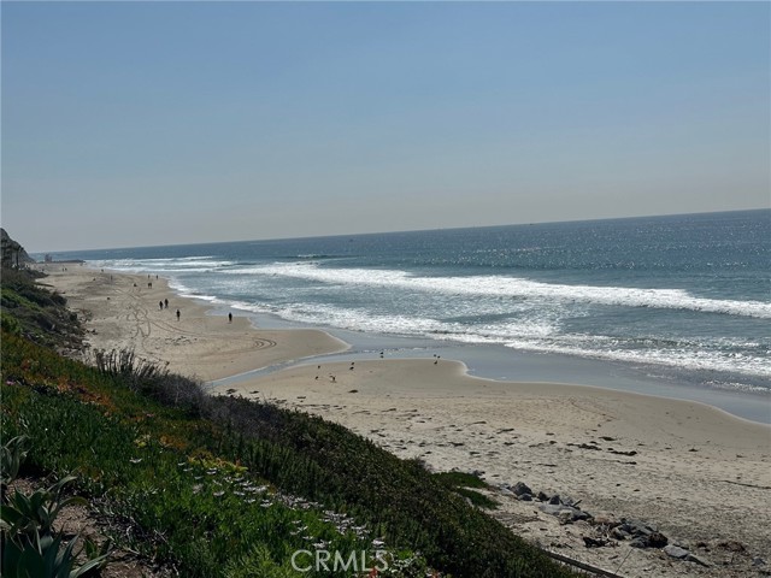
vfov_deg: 30.3
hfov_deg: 39.7
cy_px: 289
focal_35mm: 48
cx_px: 386
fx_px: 1069
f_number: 1.78
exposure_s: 1/15873
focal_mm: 6.86
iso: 64
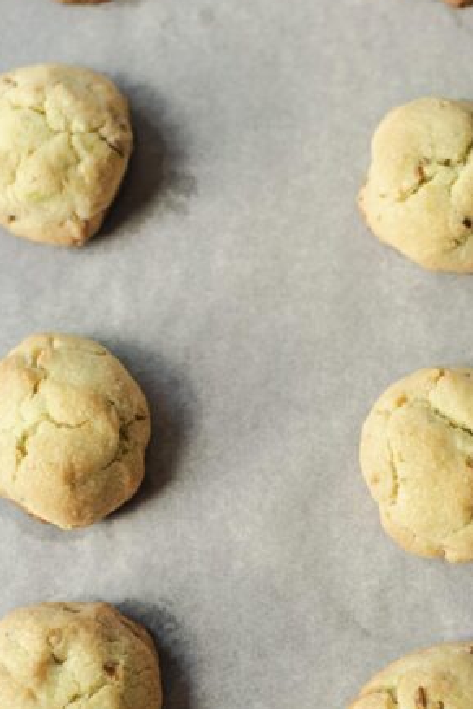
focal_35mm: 86
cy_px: 405
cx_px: 396
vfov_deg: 23.6
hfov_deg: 15.8
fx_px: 1693
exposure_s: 1/50
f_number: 5
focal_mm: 50
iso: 200
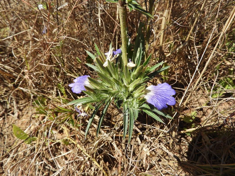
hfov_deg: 71.6
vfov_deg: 56.8
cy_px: 88
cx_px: 118
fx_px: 163
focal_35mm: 24
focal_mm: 4.3
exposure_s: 1/1000
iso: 100
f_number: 3.3
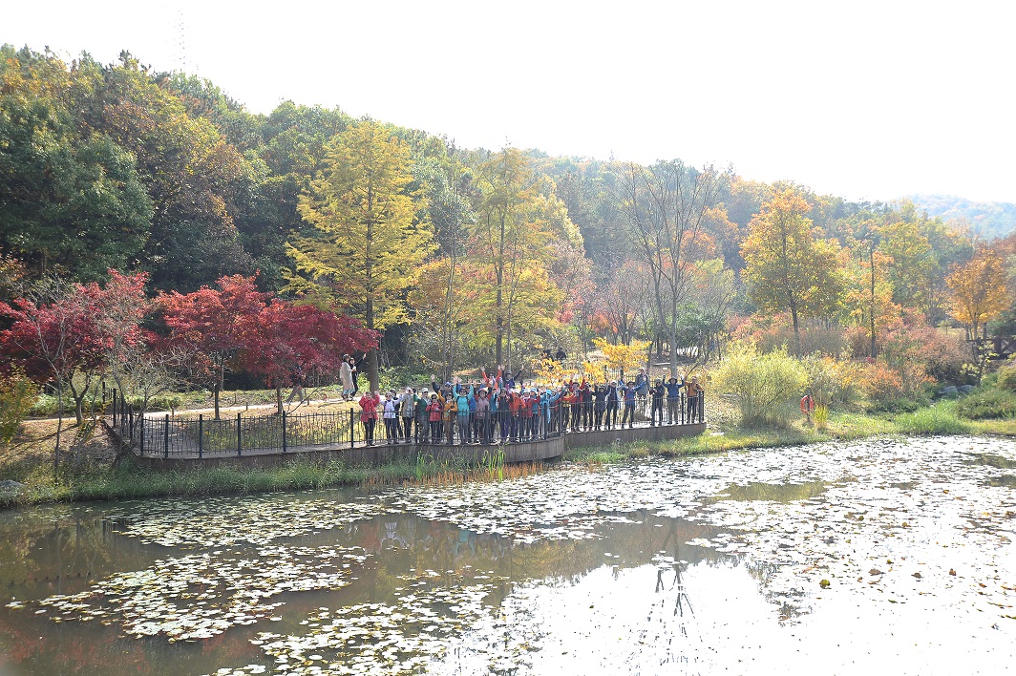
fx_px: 959
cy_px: 338
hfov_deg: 55.8
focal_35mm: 34
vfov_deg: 38.8
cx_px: 508
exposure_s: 1/160
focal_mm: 34
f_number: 5.6
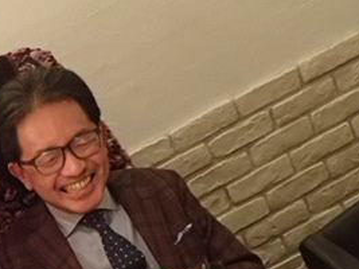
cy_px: 277
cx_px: -20
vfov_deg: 19.7
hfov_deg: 25.4
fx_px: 746
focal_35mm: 72
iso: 800
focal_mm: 5.5
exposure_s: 1/50
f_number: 2.3
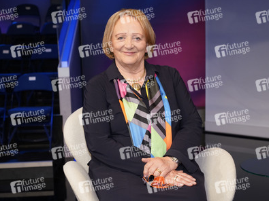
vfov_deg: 25.6
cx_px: 146
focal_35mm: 57
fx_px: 443
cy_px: 100
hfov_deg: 33.8
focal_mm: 52
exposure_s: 1/160
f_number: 5
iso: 2000
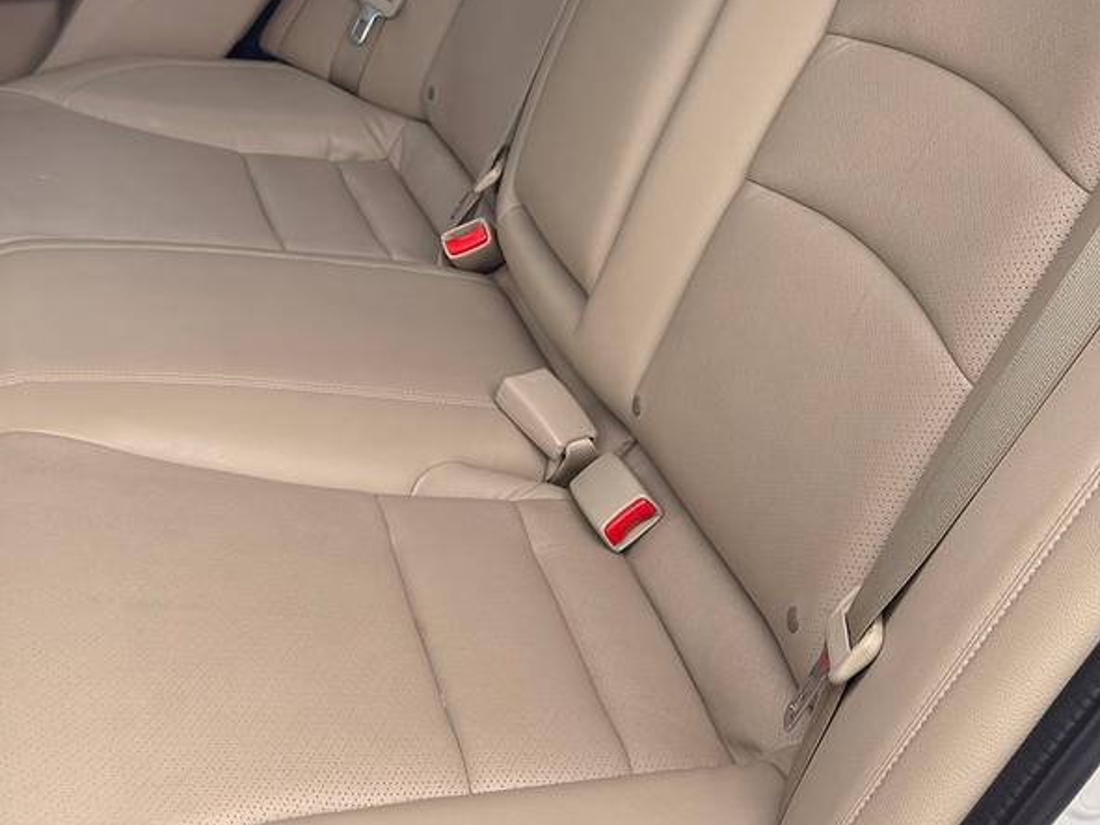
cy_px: 201
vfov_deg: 27.6
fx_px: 1652
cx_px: 447
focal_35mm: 52
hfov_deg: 36.7
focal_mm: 6.76
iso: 80
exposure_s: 1/426
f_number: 1.78
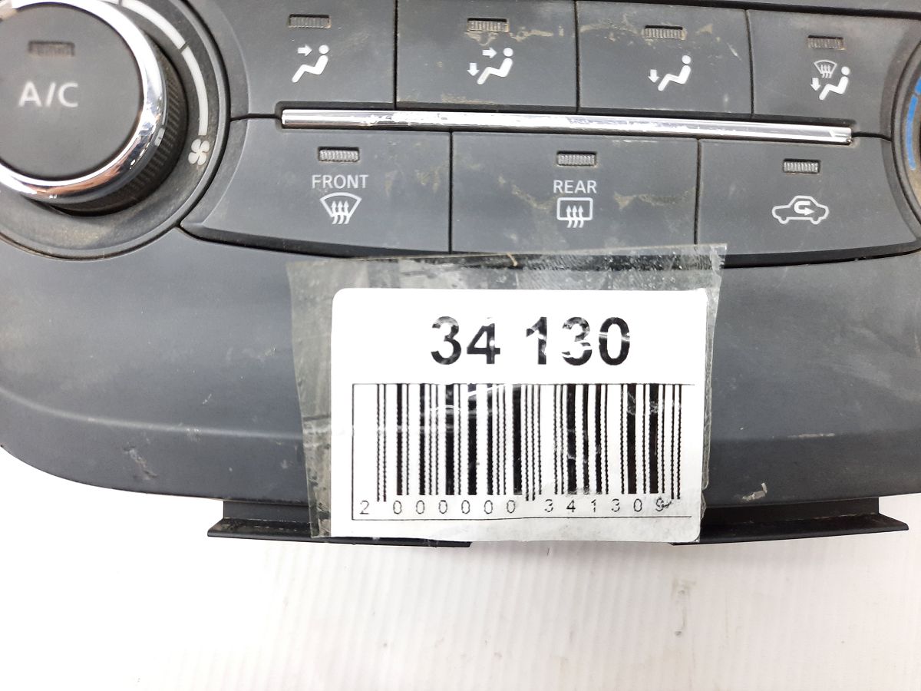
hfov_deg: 69.4
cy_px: 346
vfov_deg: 54.9
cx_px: 460
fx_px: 665
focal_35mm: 25
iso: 250
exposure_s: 1/50
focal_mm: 4.6
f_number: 2
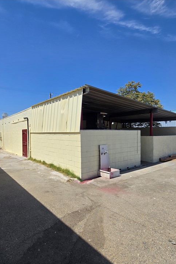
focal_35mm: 19
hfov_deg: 64.0
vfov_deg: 86.9
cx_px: 70
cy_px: 138
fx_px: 139
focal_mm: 2.2
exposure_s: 1/3618
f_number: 2.2
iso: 50
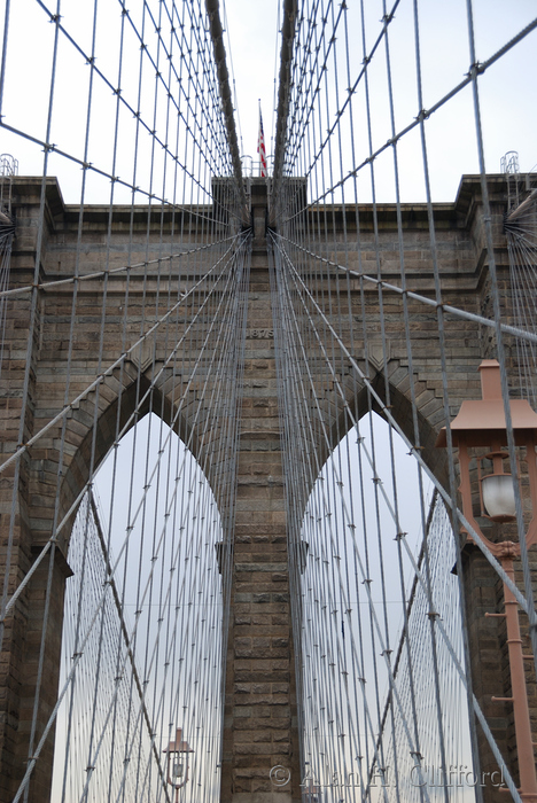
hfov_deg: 25.1
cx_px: 268
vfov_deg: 36.8
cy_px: 402
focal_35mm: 54
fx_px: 1206
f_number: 5
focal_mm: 36
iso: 100
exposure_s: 1/100
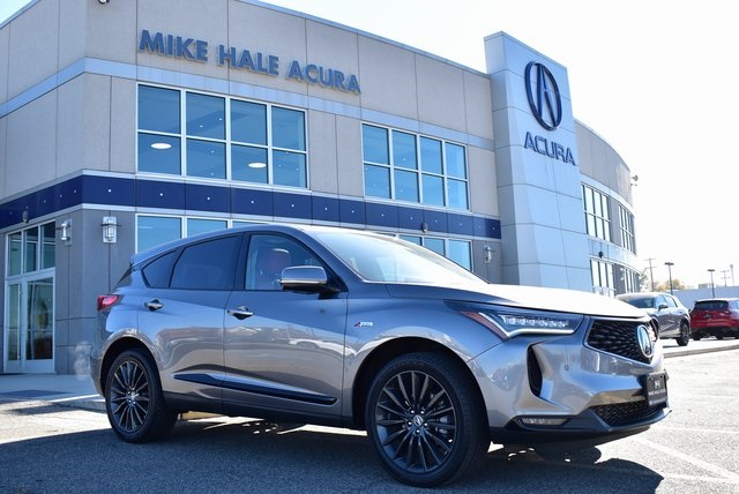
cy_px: 247
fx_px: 740
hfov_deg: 53.1
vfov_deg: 36.9
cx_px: 370
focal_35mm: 36
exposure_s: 1/160
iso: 100
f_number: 6.3
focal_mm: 24
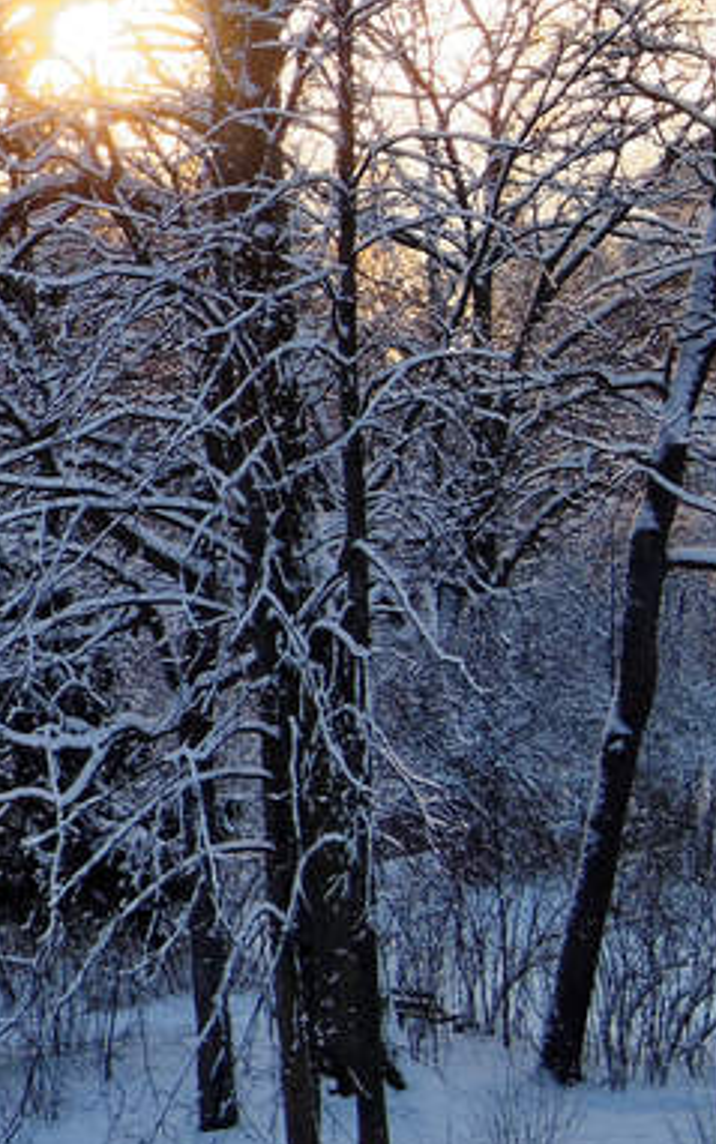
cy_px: 425
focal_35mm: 224
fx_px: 6988
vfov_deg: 9.4
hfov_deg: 5.6
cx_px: -1055
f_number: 9
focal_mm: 40
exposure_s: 1/80
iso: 320
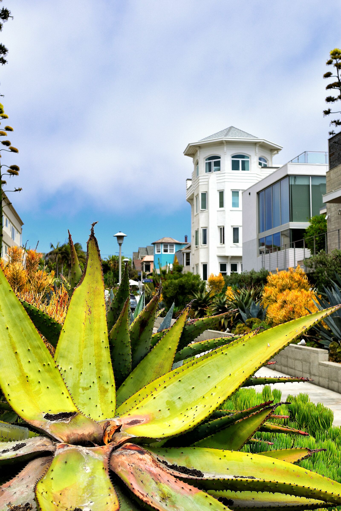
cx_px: 170
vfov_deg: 46.4
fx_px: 597
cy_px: 256
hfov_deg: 31.9
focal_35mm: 42
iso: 100
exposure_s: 1/640
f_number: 5.6
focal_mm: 28
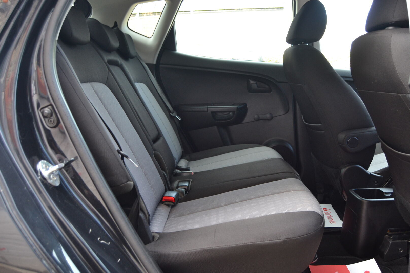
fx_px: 364
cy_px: 131
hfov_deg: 58.5
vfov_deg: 41.1
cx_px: 235
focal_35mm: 32
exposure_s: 1/80
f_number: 4.5
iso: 400
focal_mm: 18
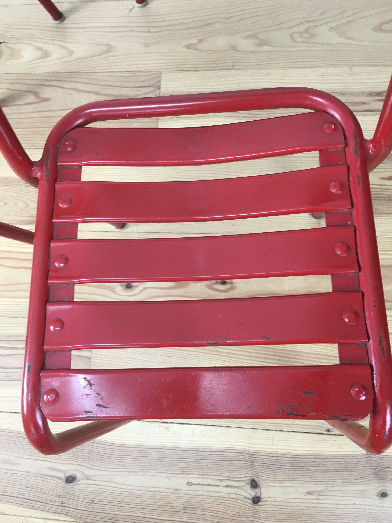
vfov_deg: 61.7
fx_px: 438
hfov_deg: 48.2
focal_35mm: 29
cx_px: 196
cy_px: 262
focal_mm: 4.15
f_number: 2.2
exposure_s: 1/33
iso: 50
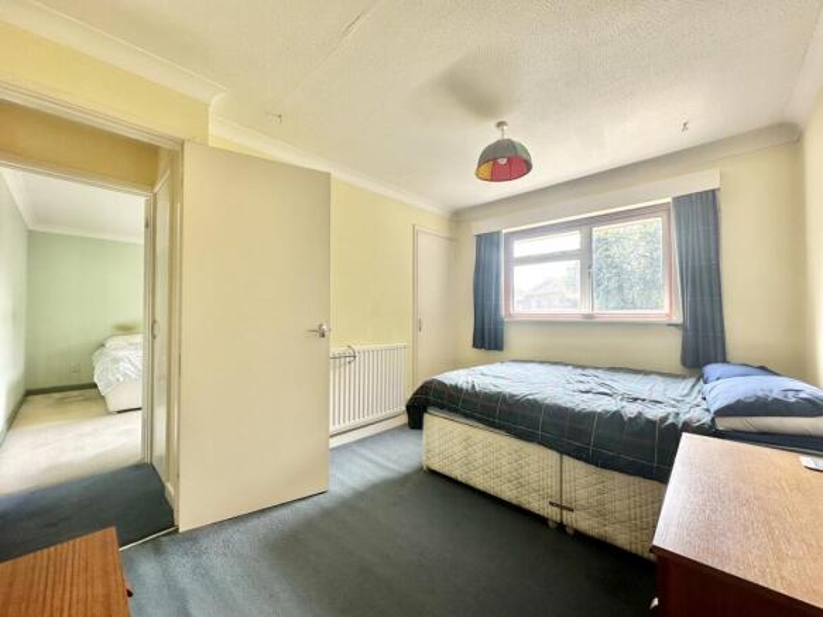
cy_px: 308
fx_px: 333
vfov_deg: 85.7
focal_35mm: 14
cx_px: 412
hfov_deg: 102.1
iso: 64
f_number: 2.2
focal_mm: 2.22
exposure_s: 1/99
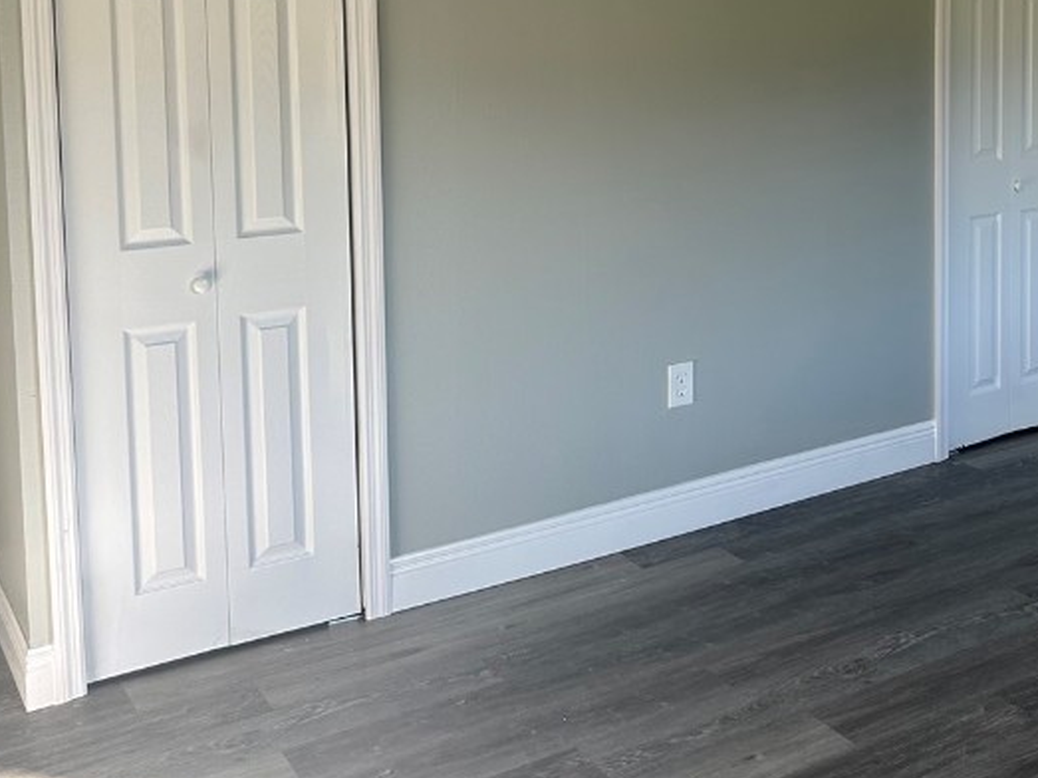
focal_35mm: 47
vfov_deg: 29.8
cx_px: 893
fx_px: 1409
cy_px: 103
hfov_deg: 38.2
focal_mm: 6.86
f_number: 1.78
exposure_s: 1/180
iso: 64
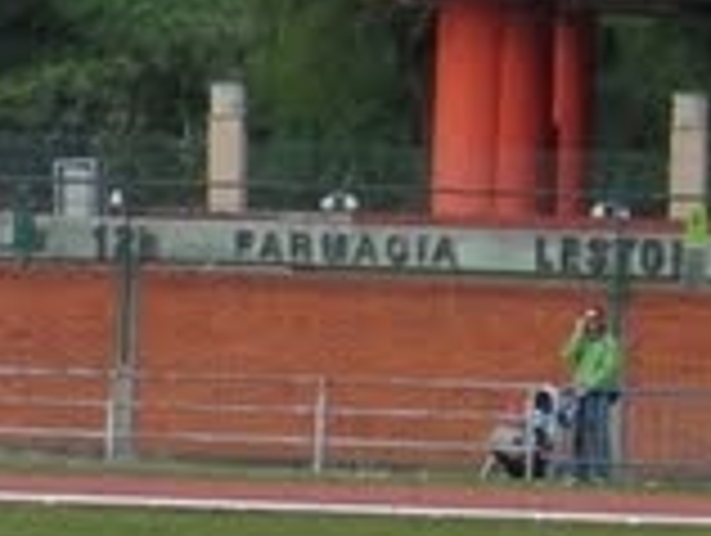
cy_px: 748
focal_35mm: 531
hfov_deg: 3.7
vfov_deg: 2.8
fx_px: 10923
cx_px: -112
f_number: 3.7
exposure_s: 1/640
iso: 100
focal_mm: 14.6
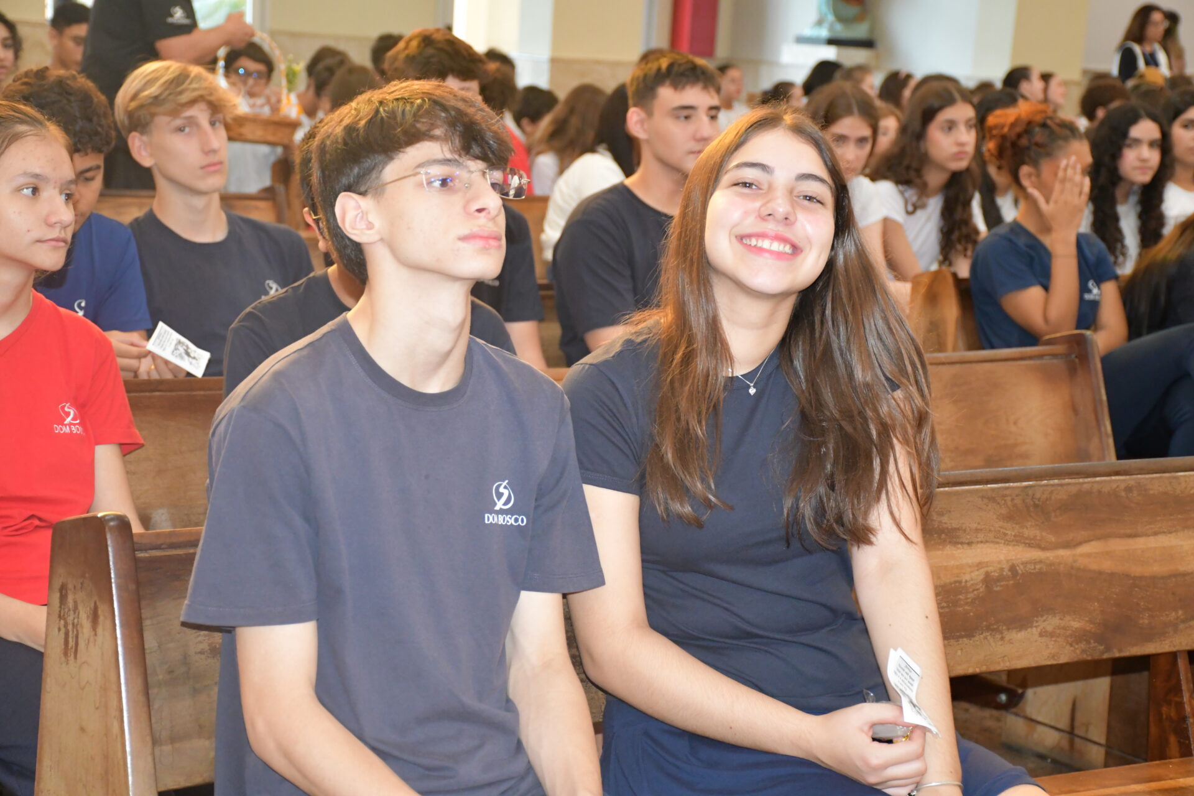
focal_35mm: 75
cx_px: 597
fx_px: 2487
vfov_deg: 18.2
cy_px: 398
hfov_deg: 27.0
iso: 3200
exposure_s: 1/60
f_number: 4.8
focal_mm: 50
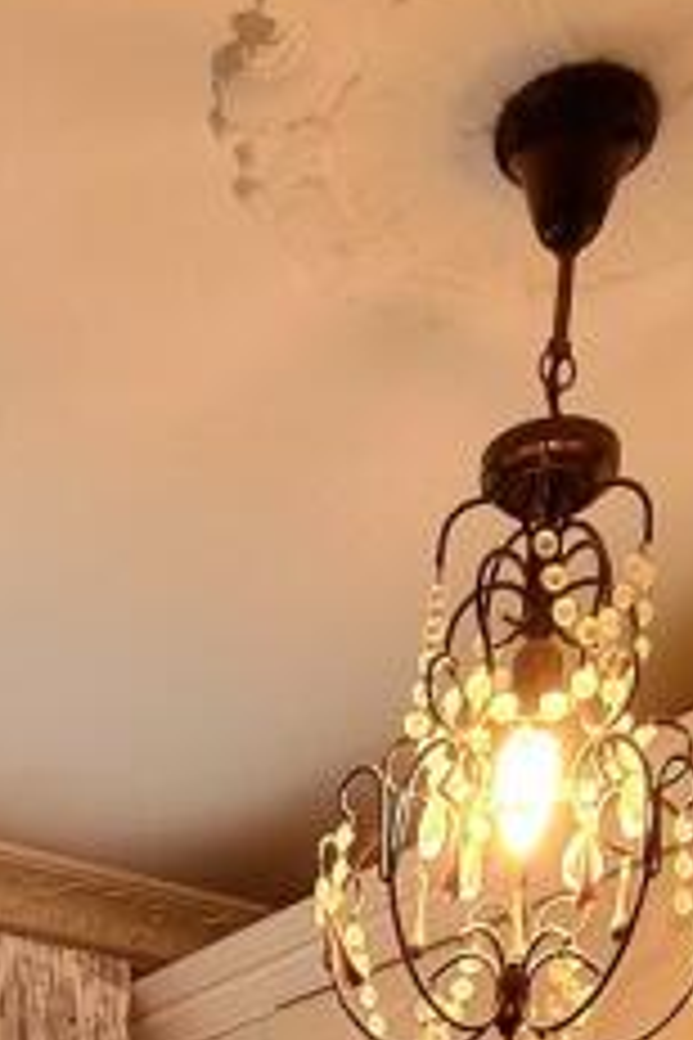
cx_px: -14
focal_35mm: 60
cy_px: 1666
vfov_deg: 24.0
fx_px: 1732
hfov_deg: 21.7
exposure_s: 1/50
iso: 160
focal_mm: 2.2
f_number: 2.2
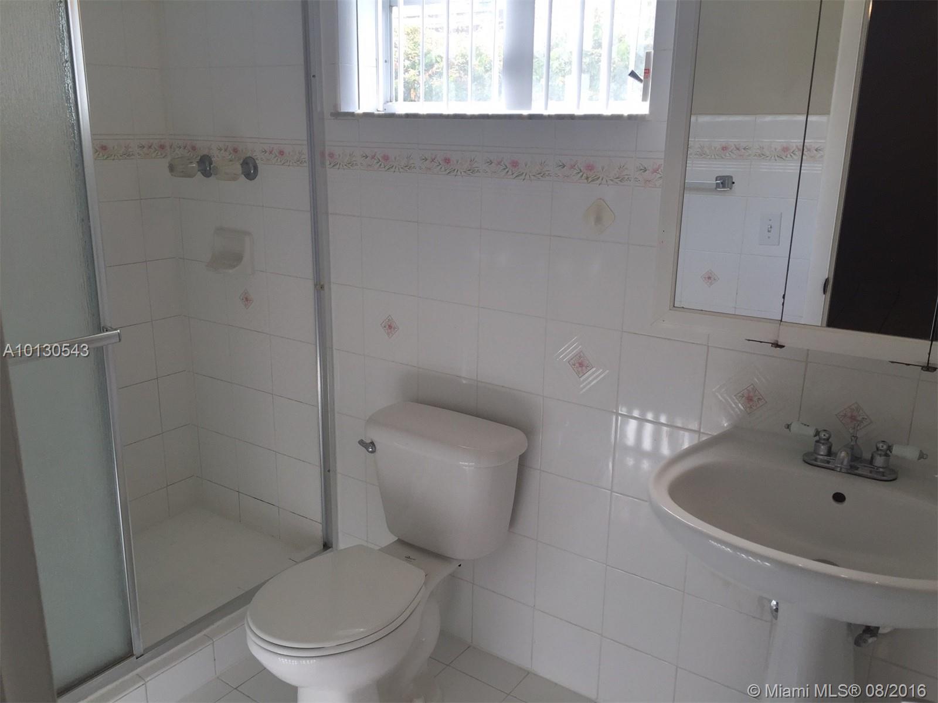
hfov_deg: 61.7
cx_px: 469
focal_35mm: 29
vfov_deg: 48.2
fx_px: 786
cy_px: 352
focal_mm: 4.15
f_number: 2.2
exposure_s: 1/257
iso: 32
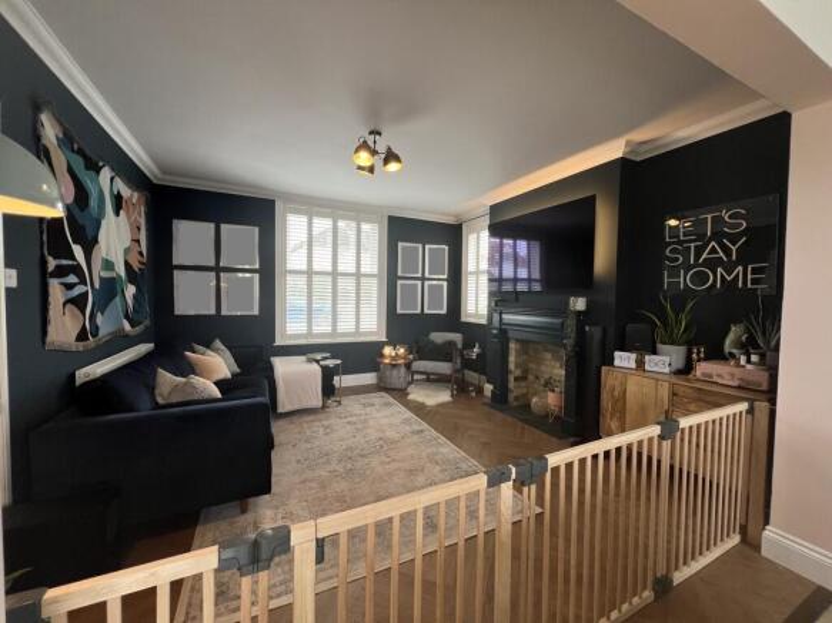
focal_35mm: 13
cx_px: 416
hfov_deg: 106.2
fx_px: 312
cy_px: 312
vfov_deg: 89.9
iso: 80
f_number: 1.8
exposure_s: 1/99
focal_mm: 1.57
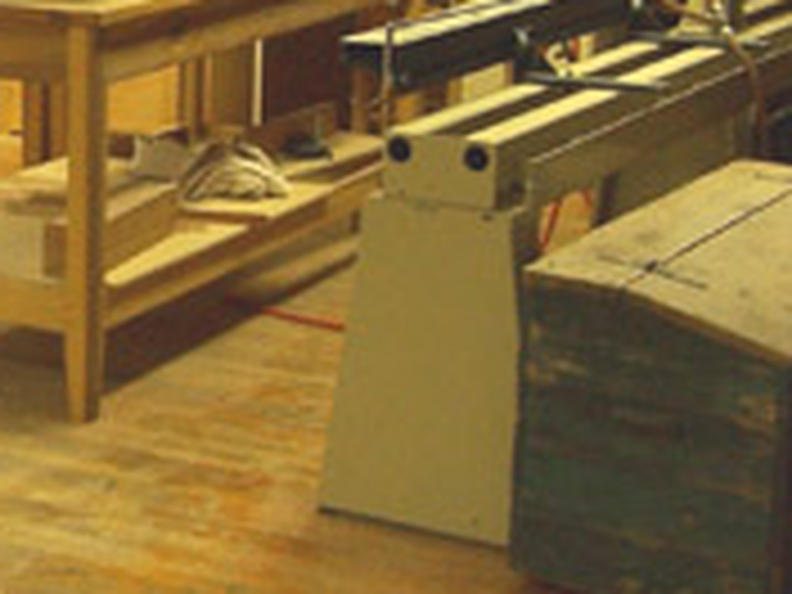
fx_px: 2151
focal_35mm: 94
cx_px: -234
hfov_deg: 19.3
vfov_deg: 15.5
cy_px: 43
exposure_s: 1/20
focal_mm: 5.5
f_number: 3.4
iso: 140
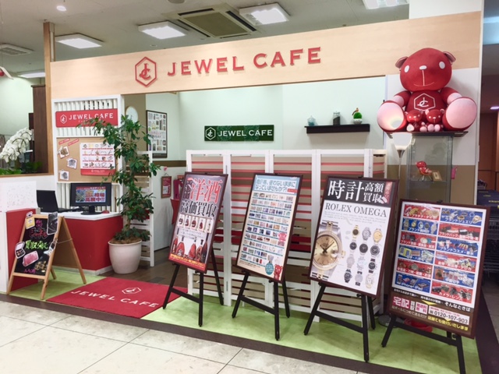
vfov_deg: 48.2
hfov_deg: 61.7
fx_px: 418
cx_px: 250
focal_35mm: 29
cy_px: 187
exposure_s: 1/30
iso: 32
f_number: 2.2
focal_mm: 4.15
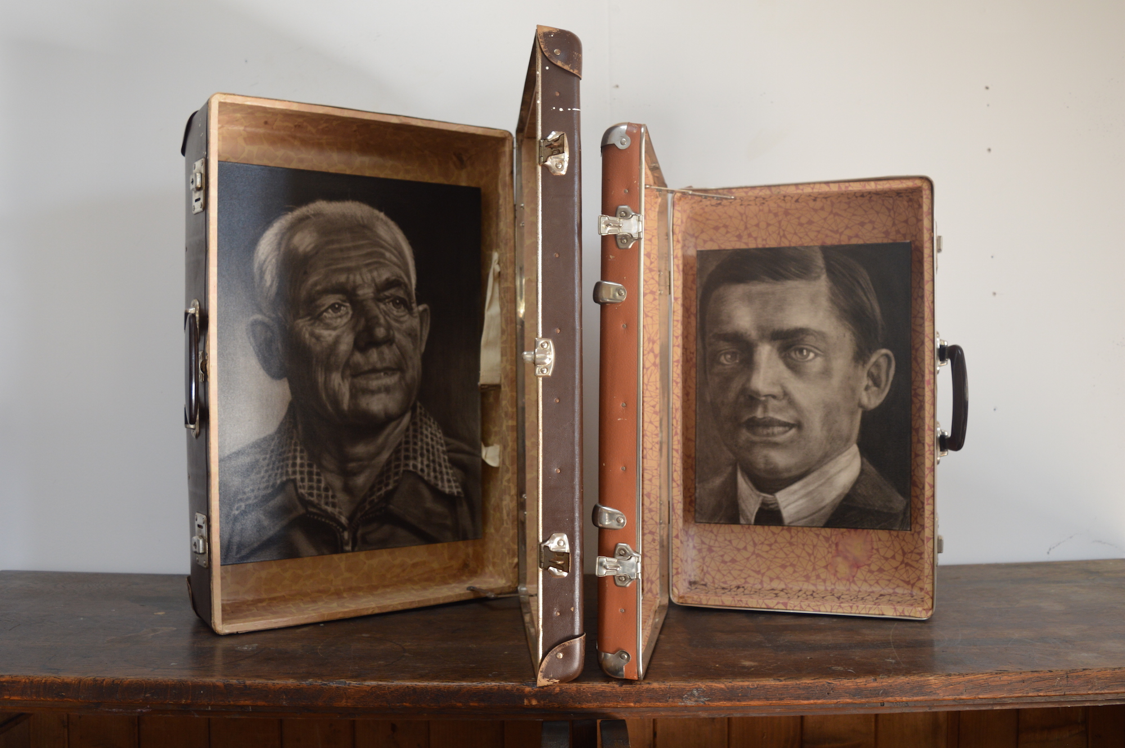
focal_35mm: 30
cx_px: 562
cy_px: 374
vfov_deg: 43.5
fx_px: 937
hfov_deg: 62.0
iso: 400
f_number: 5
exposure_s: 1/100
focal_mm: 20
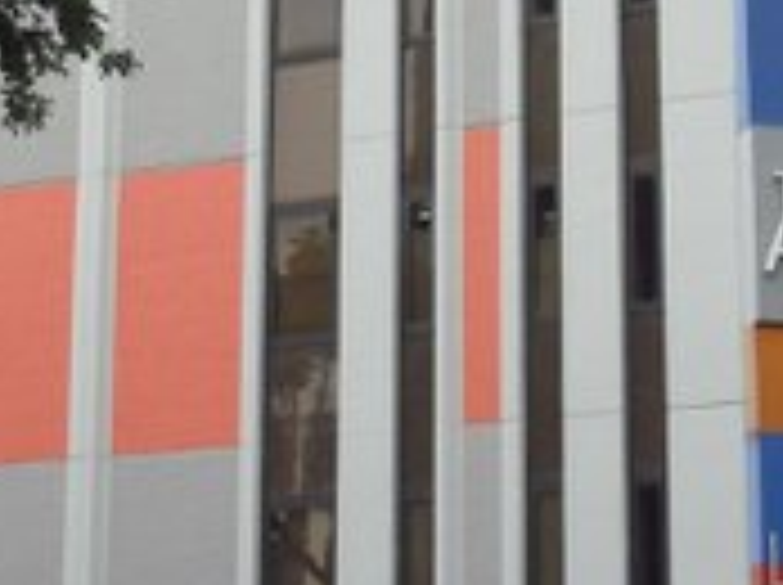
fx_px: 3953
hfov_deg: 11.3
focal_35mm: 175
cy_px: -464
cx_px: 328
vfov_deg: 8.2
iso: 100
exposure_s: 1/500
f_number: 2.8
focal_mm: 6.2
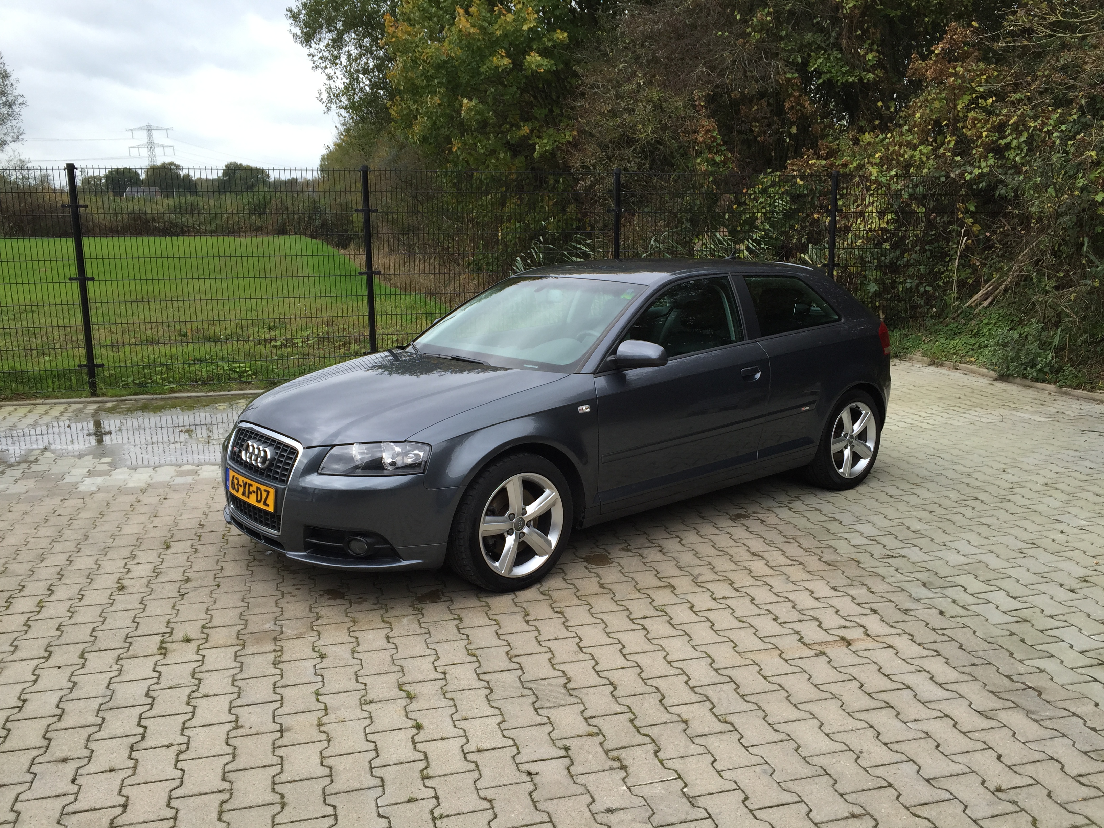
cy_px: 414
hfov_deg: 61.7
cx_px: 552
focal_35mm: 29
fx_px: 925
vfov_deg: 48.2
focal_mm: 4.15
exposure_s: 1/203
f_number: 2.2
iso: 32
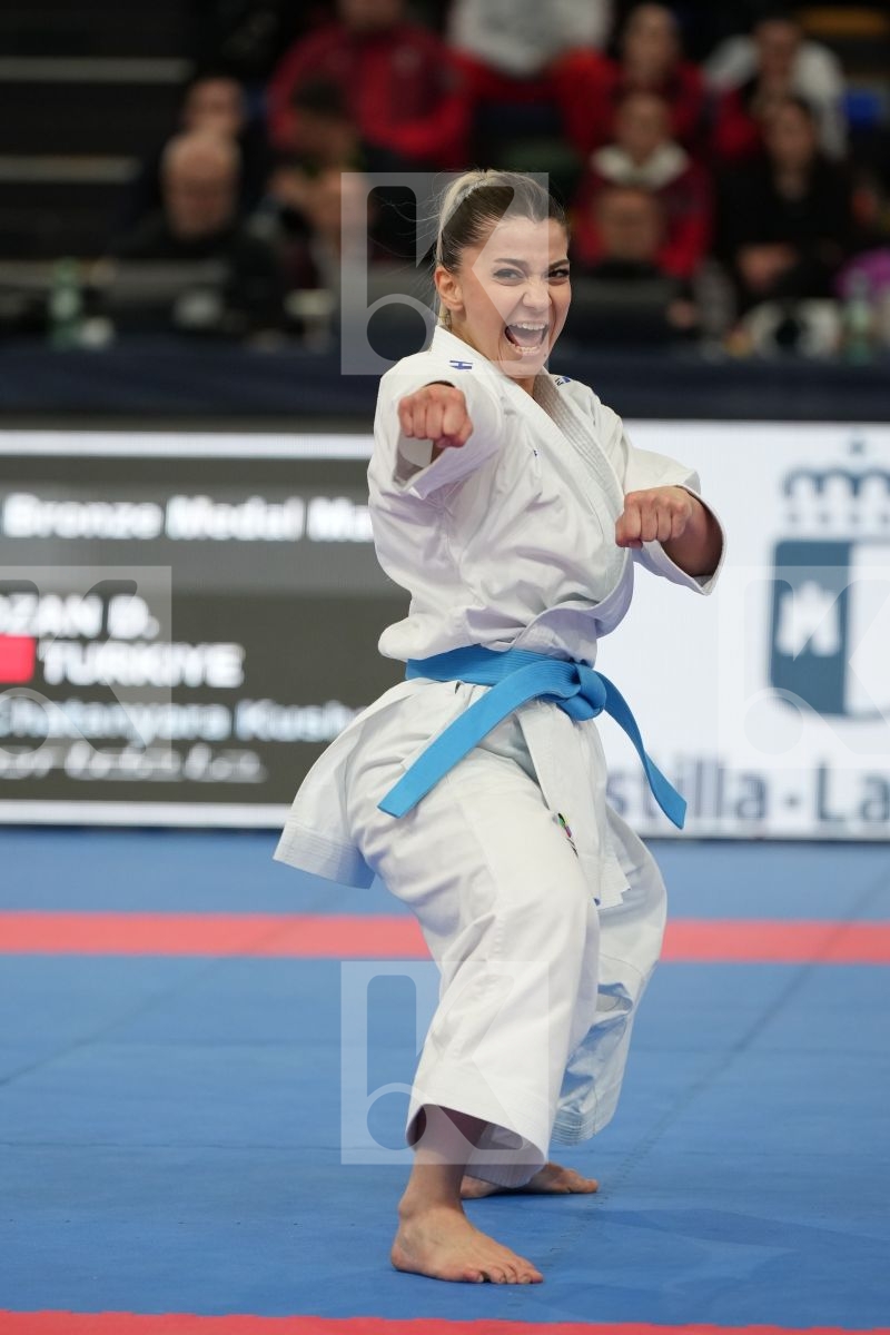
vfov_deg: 8.2
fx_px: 9344
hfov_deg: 5.5
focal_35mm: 252
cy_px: 668
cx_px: 445
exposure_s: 1/500
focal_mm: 168
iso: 1000
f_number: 2.8
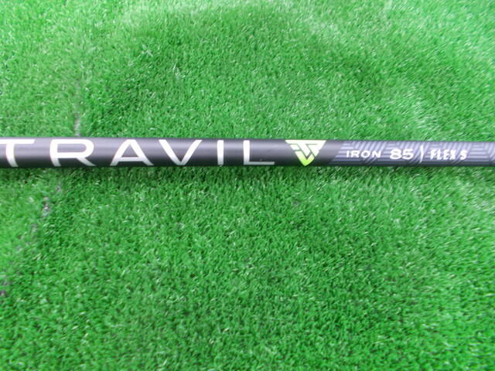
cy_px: 186
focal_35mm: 26
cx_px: 248
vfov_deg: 53.1
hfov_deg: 67.3
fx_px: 372
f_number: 3.2
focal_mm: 4.6
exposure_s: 1/8
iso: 200
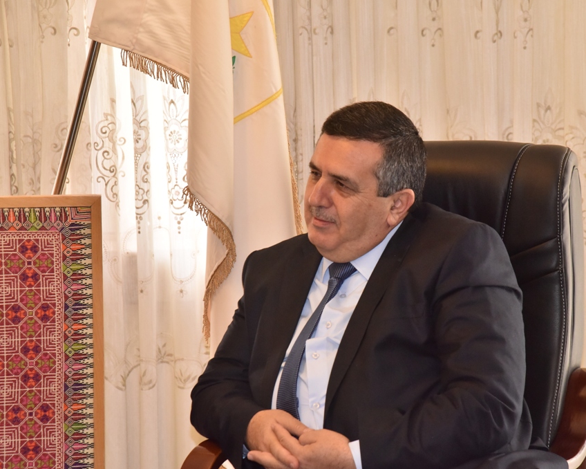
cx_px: 339
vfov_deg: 11.3
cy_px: 235
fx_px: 2358
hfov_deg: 14.2
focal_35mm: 136
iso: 3200
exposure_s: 1/250
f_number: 8
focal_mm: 120
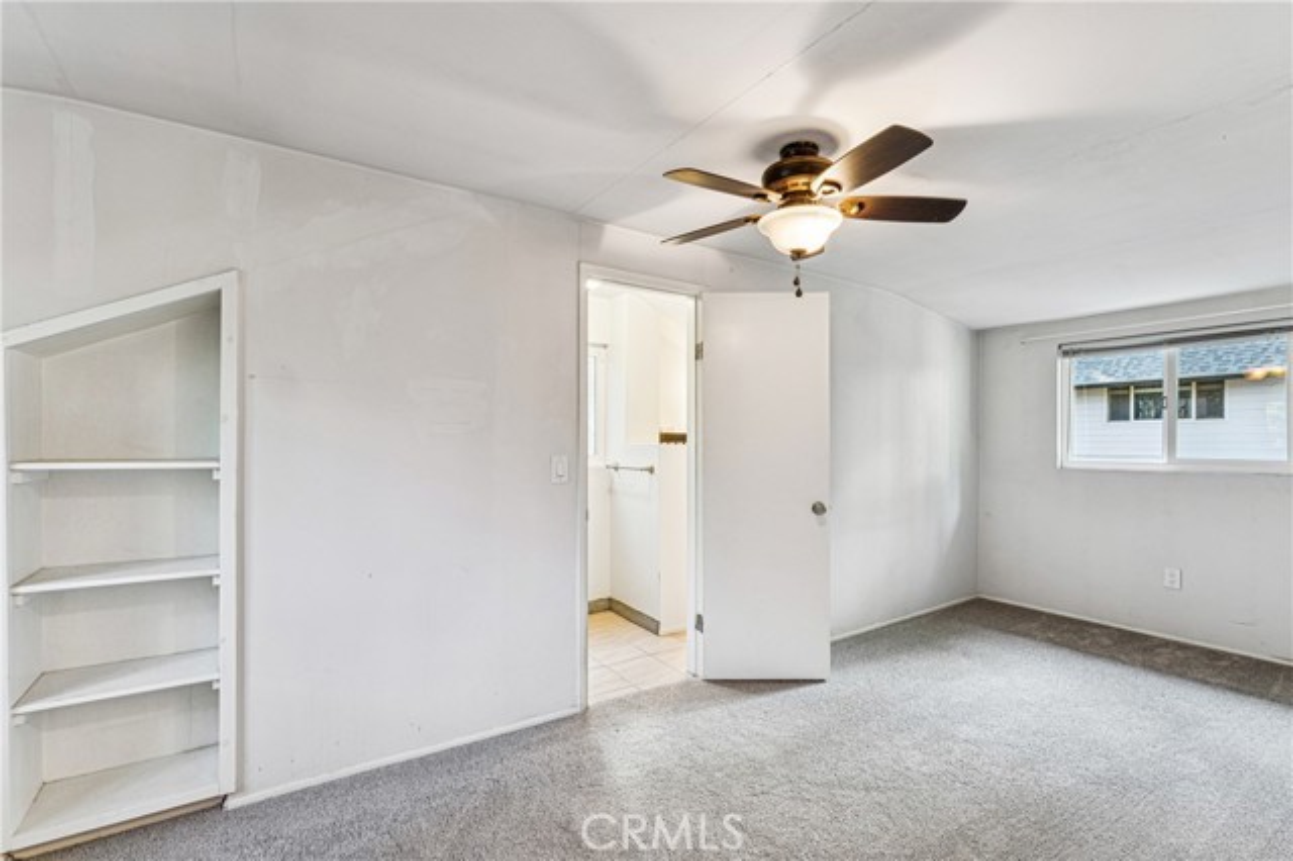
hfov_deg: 96.1
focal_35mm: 16
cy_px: 430
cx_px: 646
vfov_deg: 73.0
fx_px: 582
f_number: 13
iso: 100
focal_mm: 16.2
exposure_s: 2
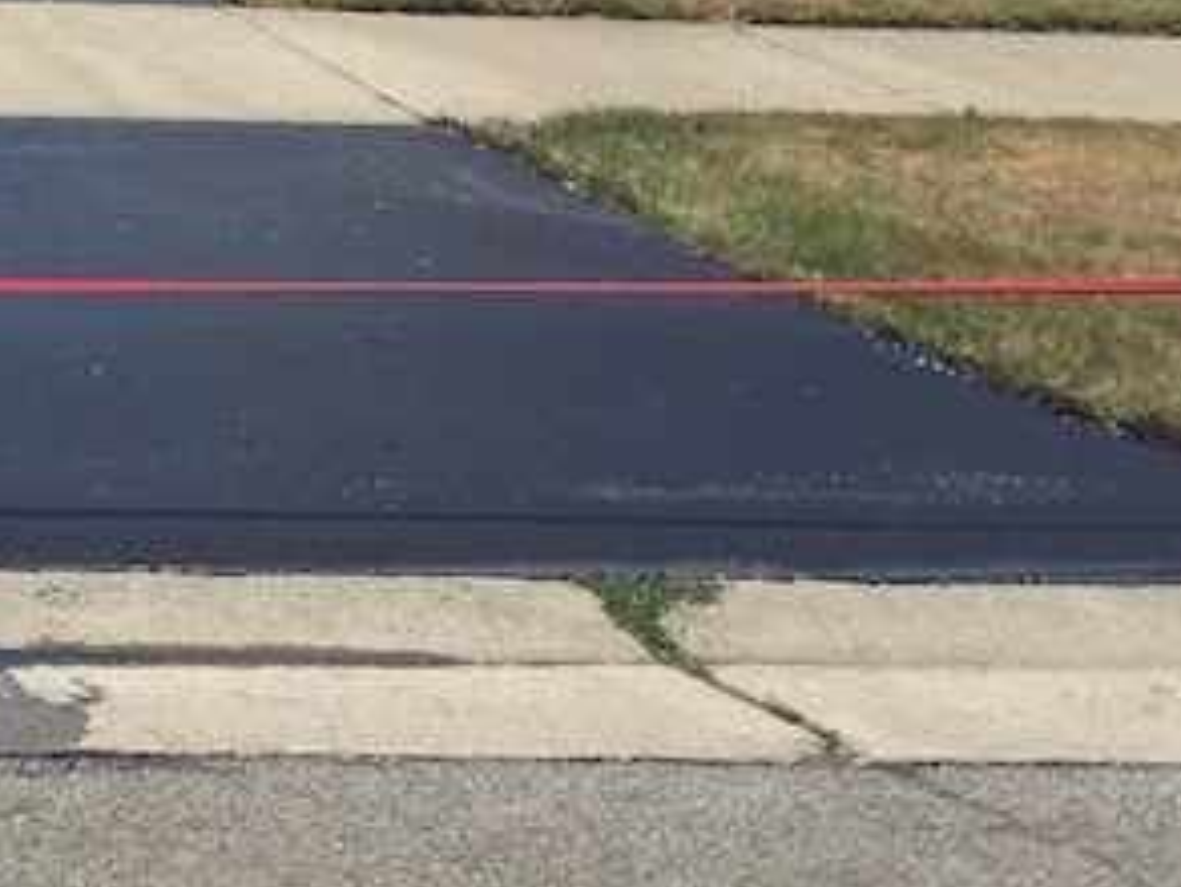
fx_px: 3652
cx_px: -834
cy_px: 298
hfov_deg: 16.0
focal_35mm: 107
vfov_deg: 13.8
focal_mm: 4.15
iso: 32
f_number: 2.2
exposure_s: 1/2326
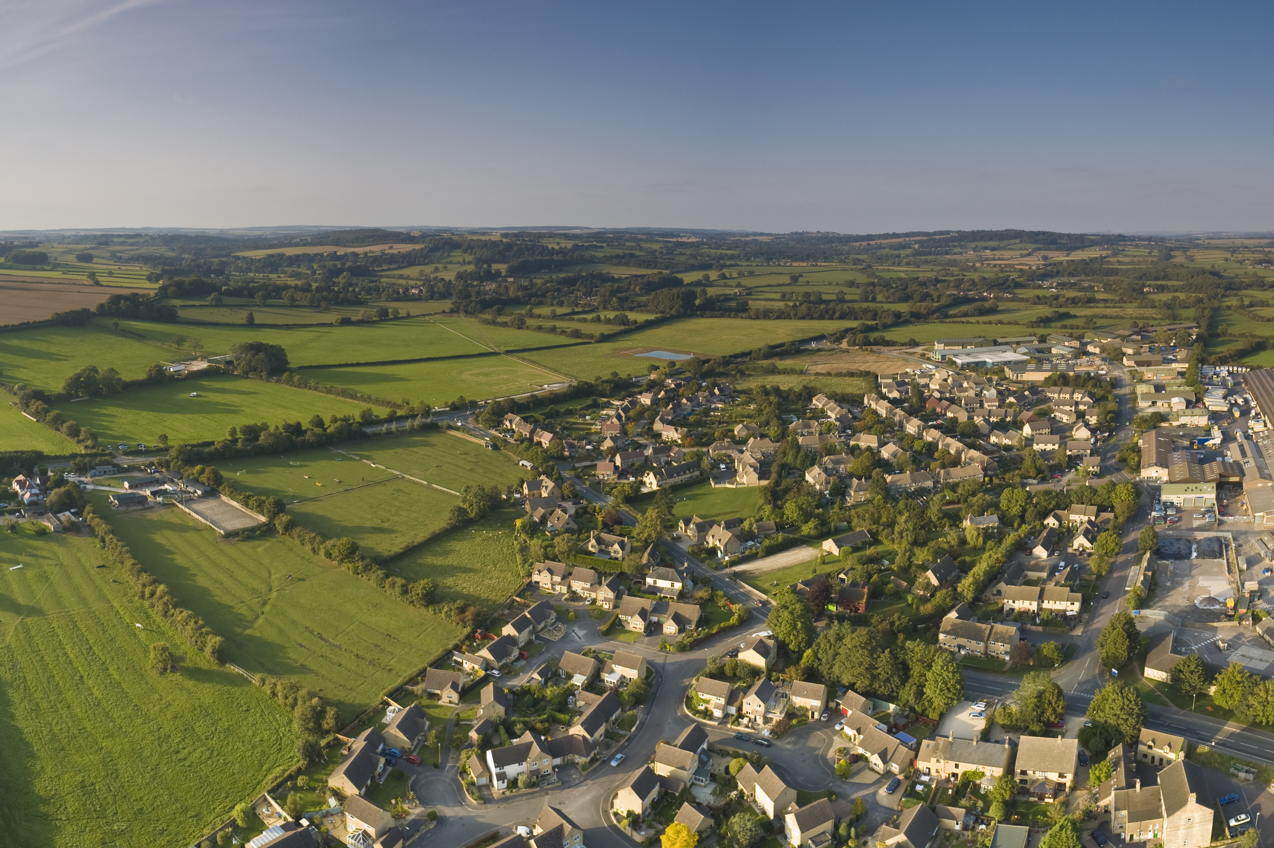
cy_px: 424
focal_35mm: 30
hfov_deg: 62.0
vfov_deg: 43.6
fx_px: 1061
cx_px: 637
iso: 200
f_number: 6.7
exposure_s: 1/125
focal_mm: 20
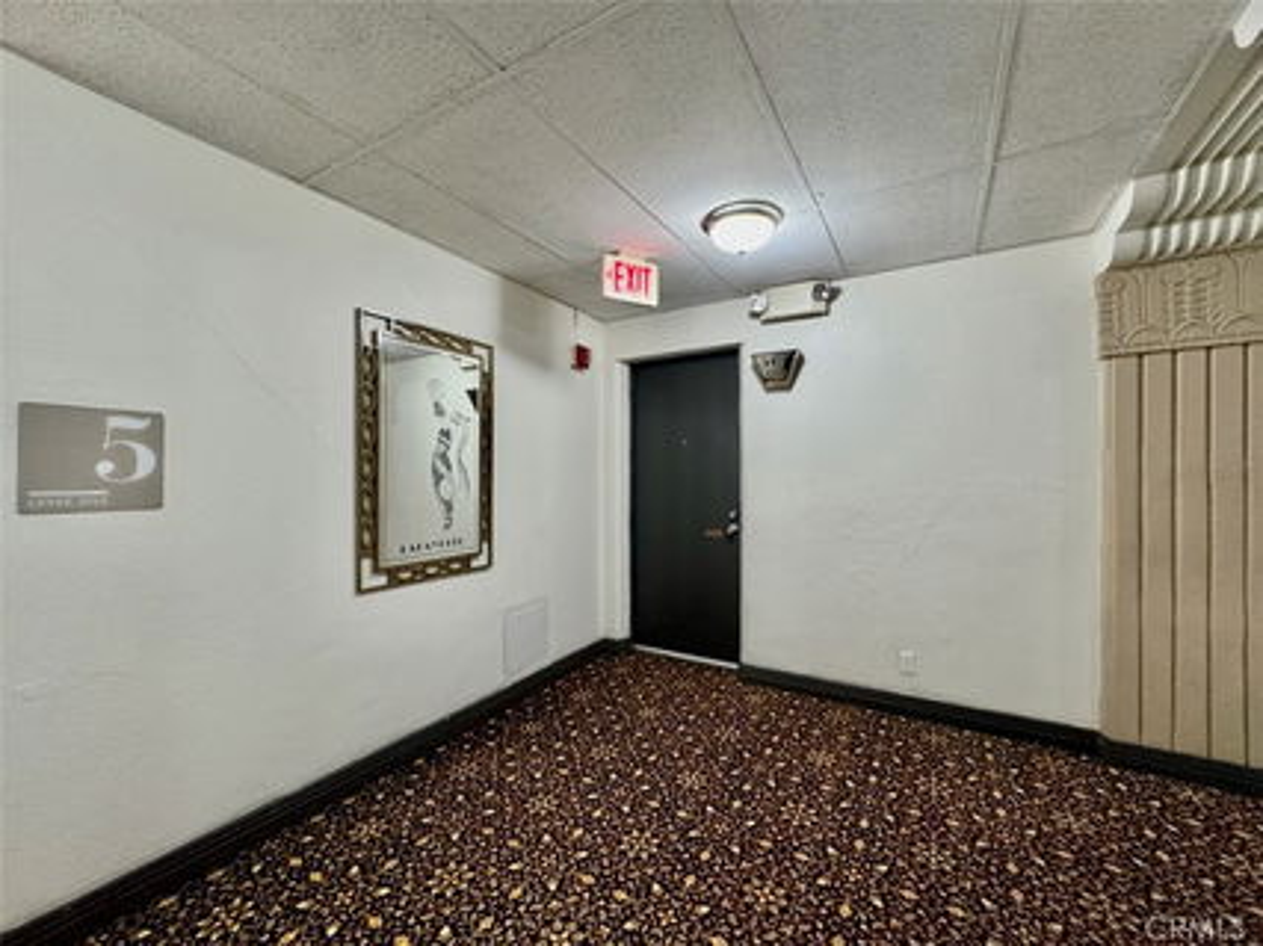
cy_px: 473
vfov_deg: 85.6
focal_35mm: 14
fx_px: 511
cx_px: 632
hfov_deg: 102.1
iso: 400
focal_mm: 2.22
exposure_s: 1/60
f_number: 2.2
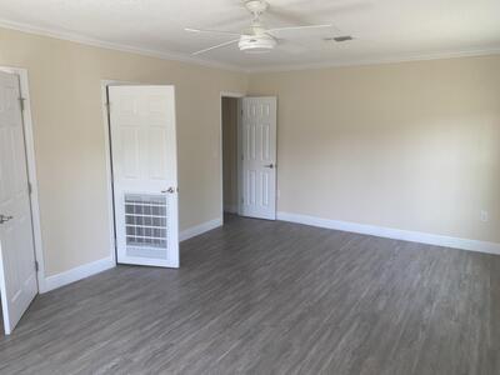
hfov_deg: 67.3
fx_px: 376
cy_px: 188
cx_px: 250
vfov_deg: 53.1
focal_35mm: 26
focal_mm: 4.25
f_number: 1.8
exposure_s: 1/121
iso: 64
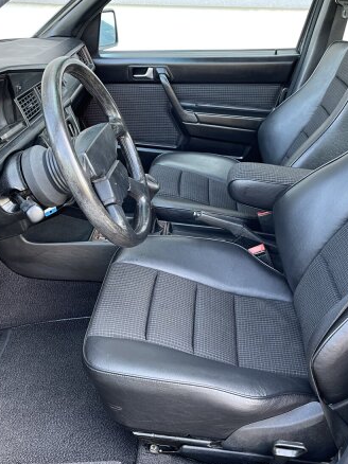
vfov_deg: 49.0
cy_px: 233
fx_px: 510
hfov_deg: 37.7
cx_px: 190
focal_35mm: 38
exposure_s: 1/87
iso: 125
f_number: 1.6
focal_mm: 5.1
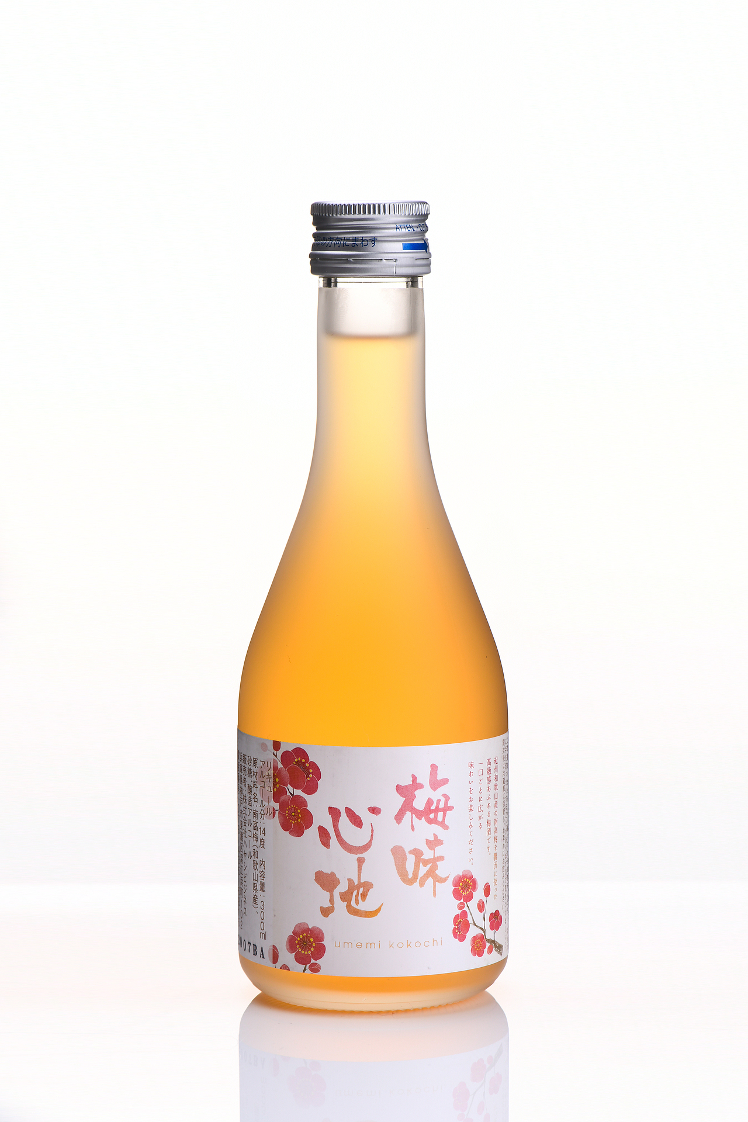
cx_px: 374
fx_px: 3272
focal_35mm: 105
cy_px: 561
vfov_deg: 19.5
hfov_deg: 13.0
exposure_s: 1/125
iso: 125
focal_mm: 105
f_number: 14
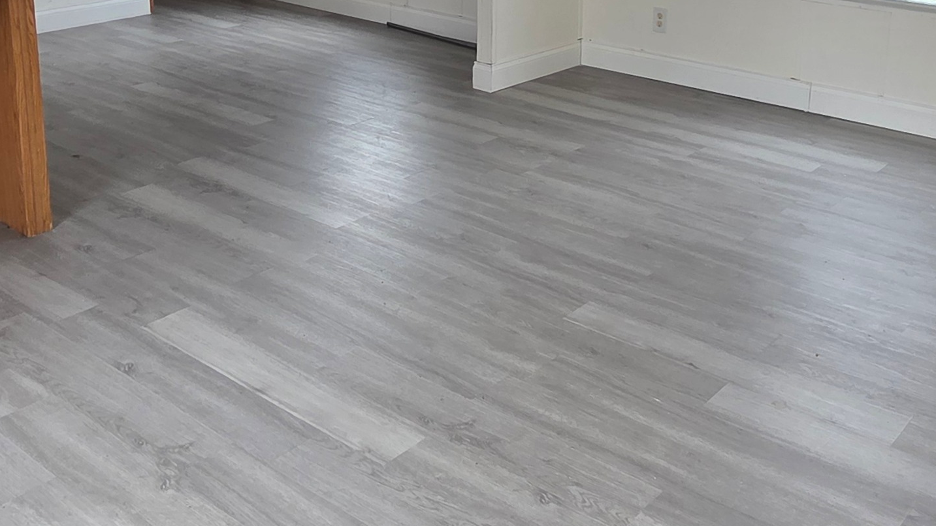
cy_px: 24
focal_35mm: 38
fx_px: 943
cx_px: 522
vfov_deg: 29.5
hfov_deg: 52.7
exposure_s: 1/183
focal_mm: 2.2
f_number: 2.2
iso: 50
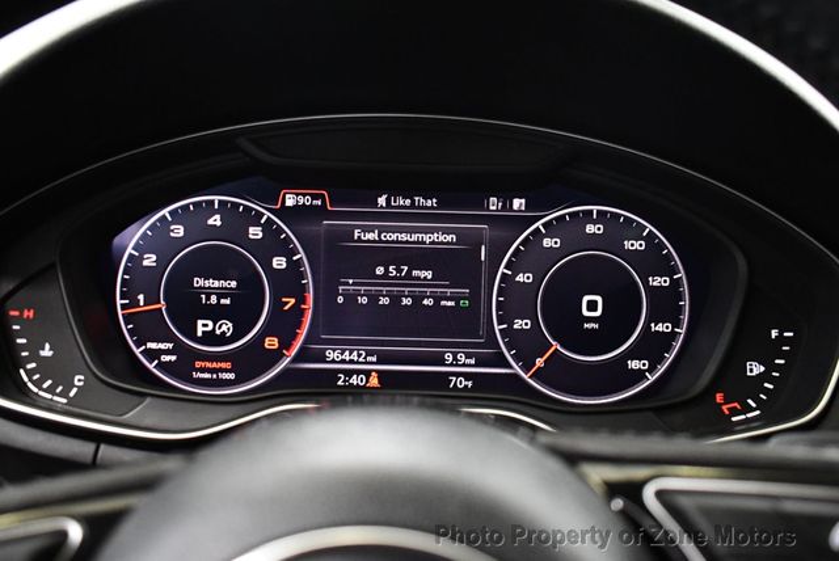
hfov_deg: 53.1
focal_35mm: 36
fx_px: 840
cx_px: 420
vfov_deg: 36.9
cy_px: 280
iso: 3200
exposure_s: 1/60
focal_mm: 18
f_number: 3.5
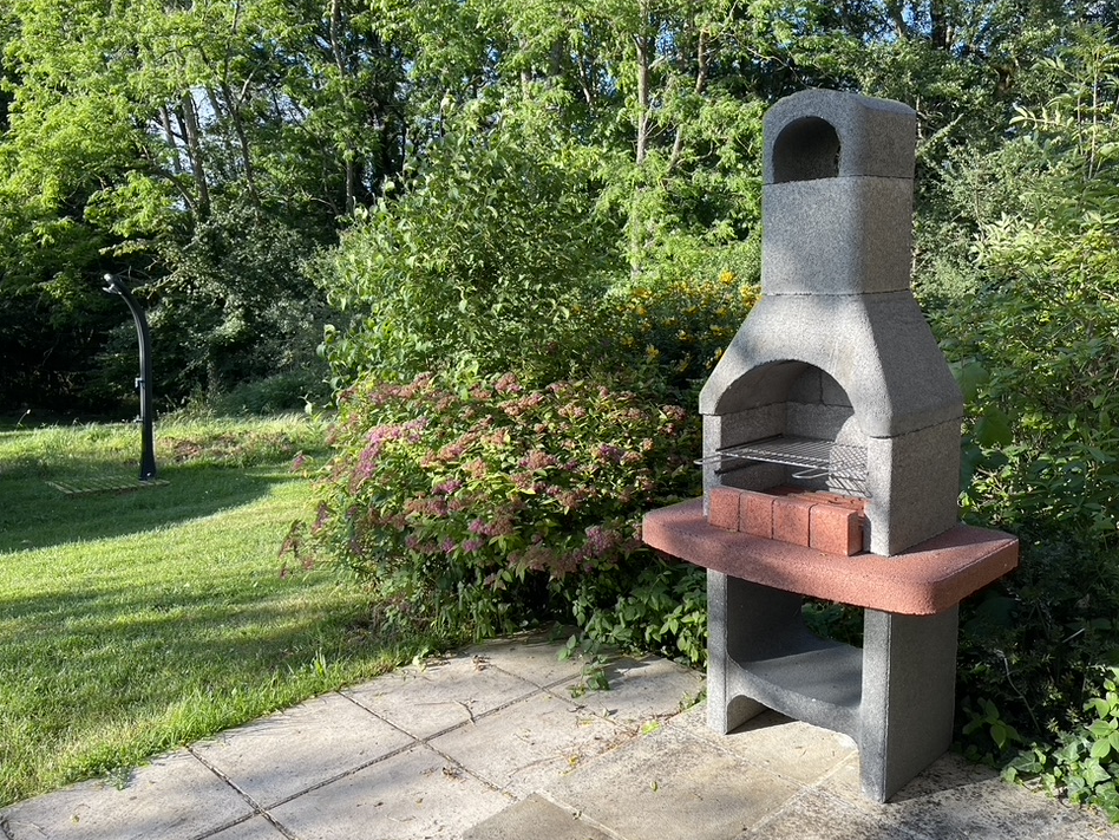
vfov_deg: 51.4
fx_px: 873
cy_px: 417
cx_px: 582
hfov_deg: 65.3
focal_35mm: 27
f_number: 1.6
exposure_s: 1/653
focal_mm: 5.1
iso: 32
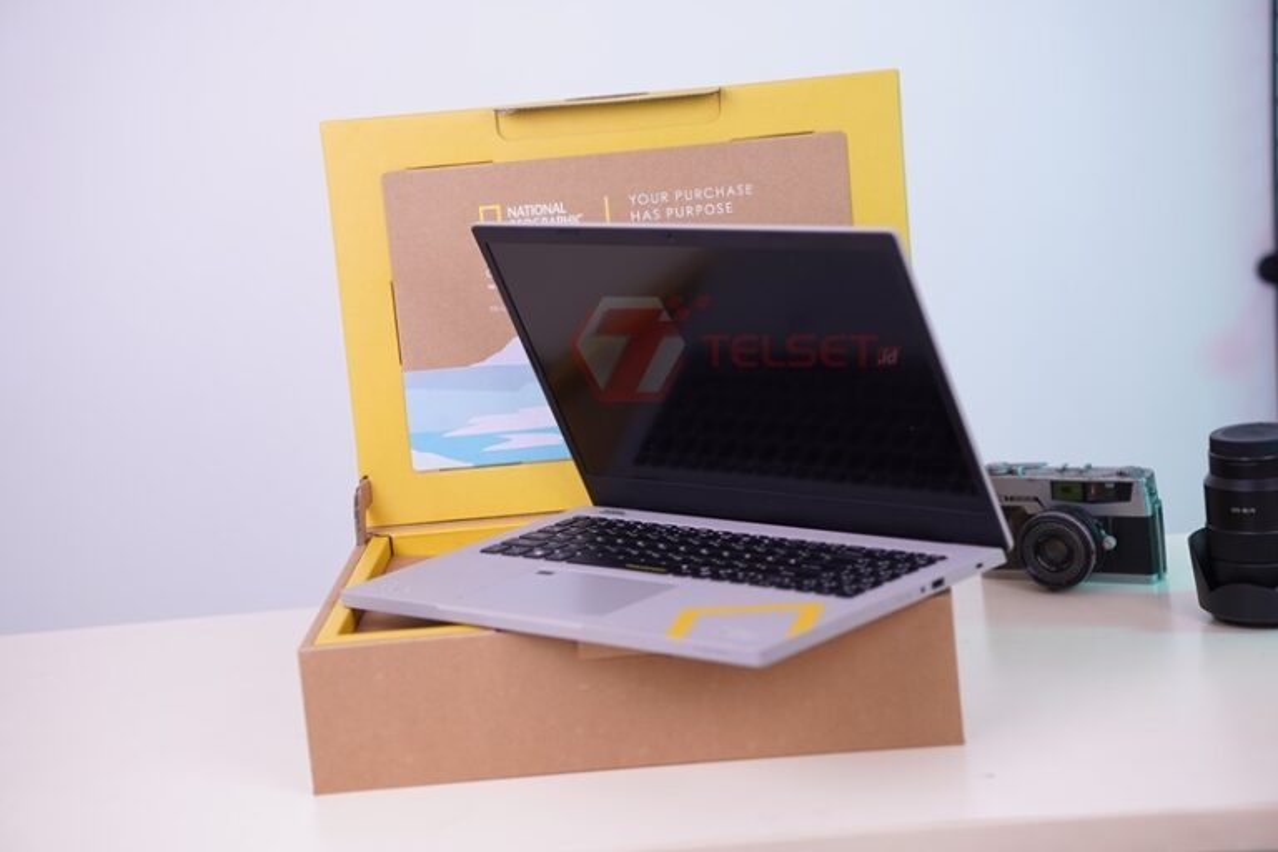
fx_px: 2982
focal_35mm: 84
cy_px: 426
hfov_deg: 24.2
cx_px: 639
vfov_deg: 16.3
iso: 250
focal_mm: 56
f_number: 2.2
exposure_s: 1/100
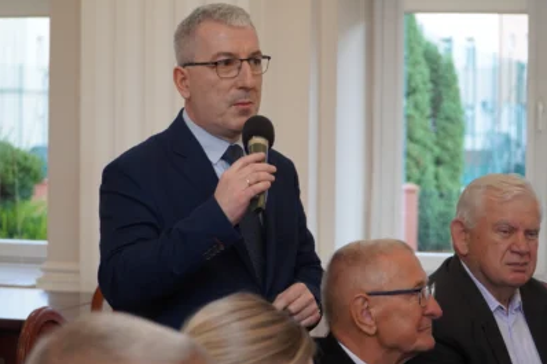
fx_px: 1315
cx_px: 274
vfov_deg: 15.8
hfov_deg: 23.5
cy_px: 170
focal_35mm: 87
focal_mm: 51
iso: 1000
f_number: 4
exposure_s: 1/160
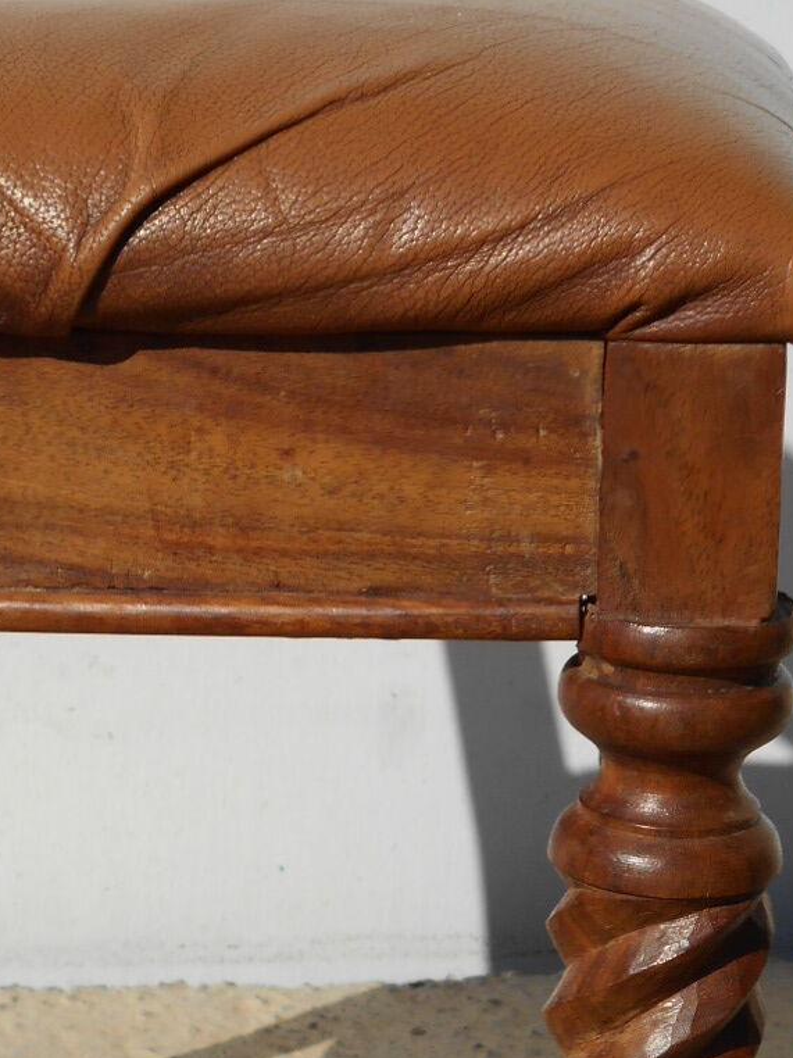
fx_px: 3209
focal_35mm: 105
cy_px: 932
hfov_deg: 14.0
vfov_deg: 18.4
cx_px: 179
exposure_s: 1/1250
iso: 80
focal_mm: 8.8
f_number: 4.5
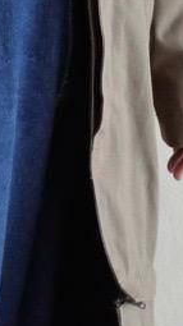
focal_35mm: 350
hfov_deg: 3.5
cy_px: 77
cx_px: -90
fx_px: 3026
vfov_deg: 6.2
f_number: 3.8
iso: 2500
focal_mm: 32
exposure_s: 1/80
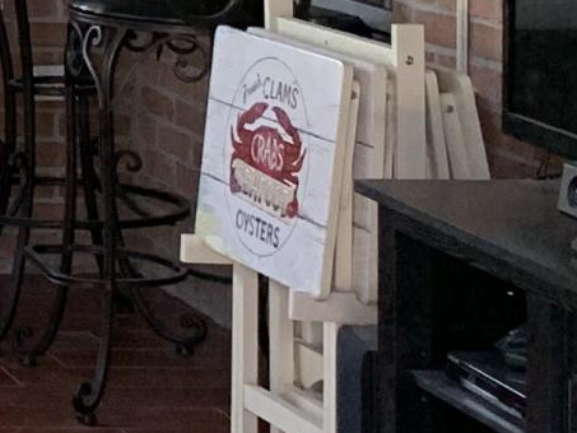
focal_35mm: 172
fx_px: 2868
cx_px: -1037
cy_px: -256
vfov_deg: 8.4
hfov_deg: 9.5
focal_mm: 4.25
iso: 80
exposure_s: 1/121
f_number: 1.8
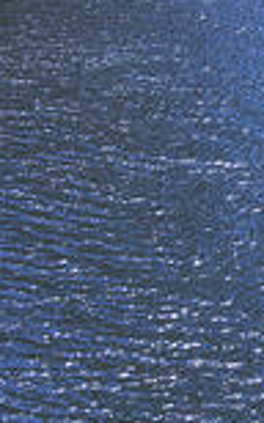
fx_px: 1834
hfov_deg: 7.9
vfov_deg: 13.2
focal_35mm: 159
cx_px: 481
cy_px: 155
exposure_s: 1/40
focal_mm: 40
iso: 100
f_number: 11
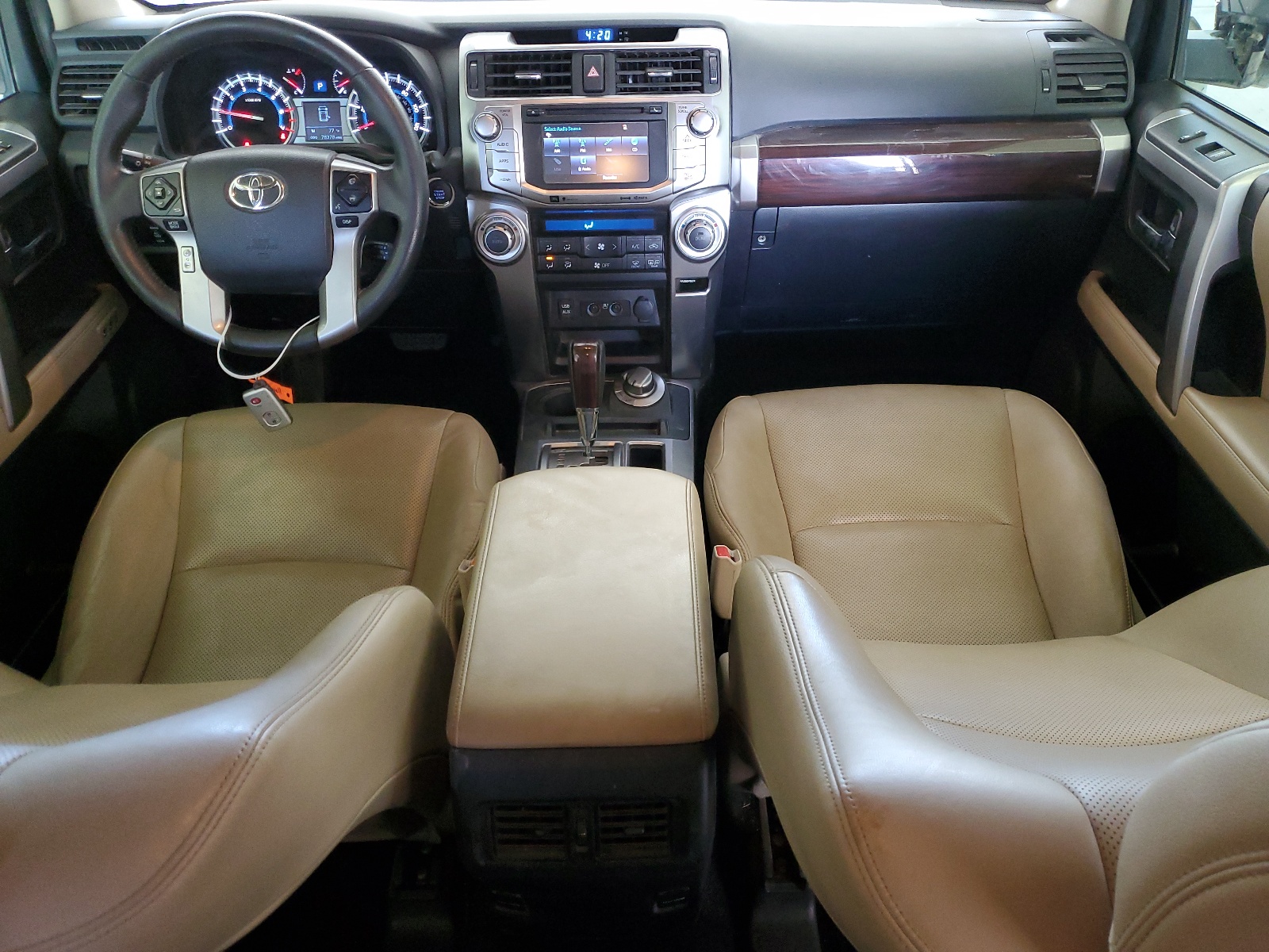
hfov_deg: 67.3
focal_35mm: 26
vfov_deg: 53.1
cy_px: 476
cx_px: 634
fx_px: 953
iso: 274
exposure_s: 1/60.2
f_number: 1.5
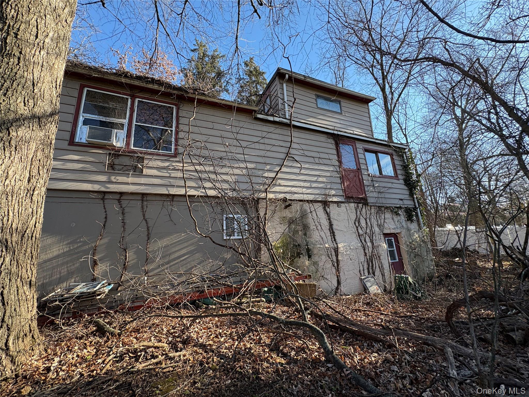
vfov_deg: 85.7
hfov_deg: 102.1
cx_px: 264
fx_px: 214
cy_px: 198
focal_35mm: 14
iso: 40
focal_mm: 2.22
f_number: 2.2
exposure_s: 1/242
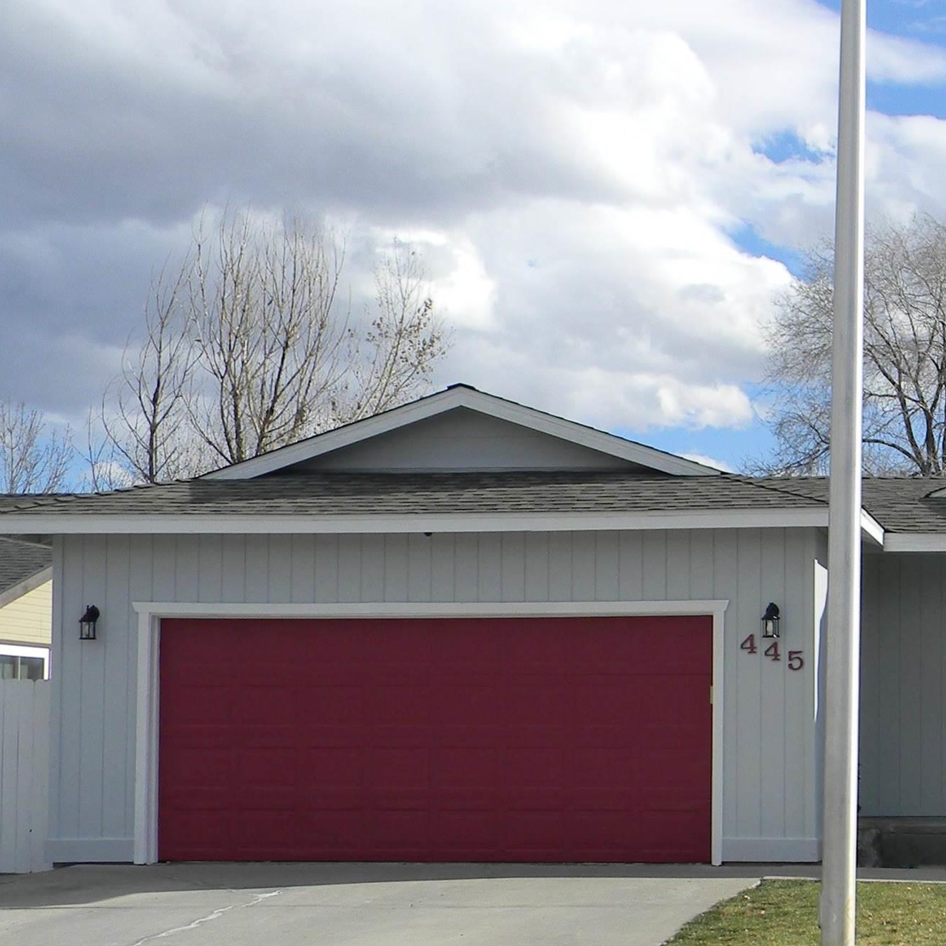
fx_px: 2288
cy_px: 575
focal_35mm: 74
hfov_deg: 22.4
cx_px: 959
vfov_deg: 23.3
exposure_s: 1/263
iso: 80
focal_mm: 6.4
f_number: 7.4
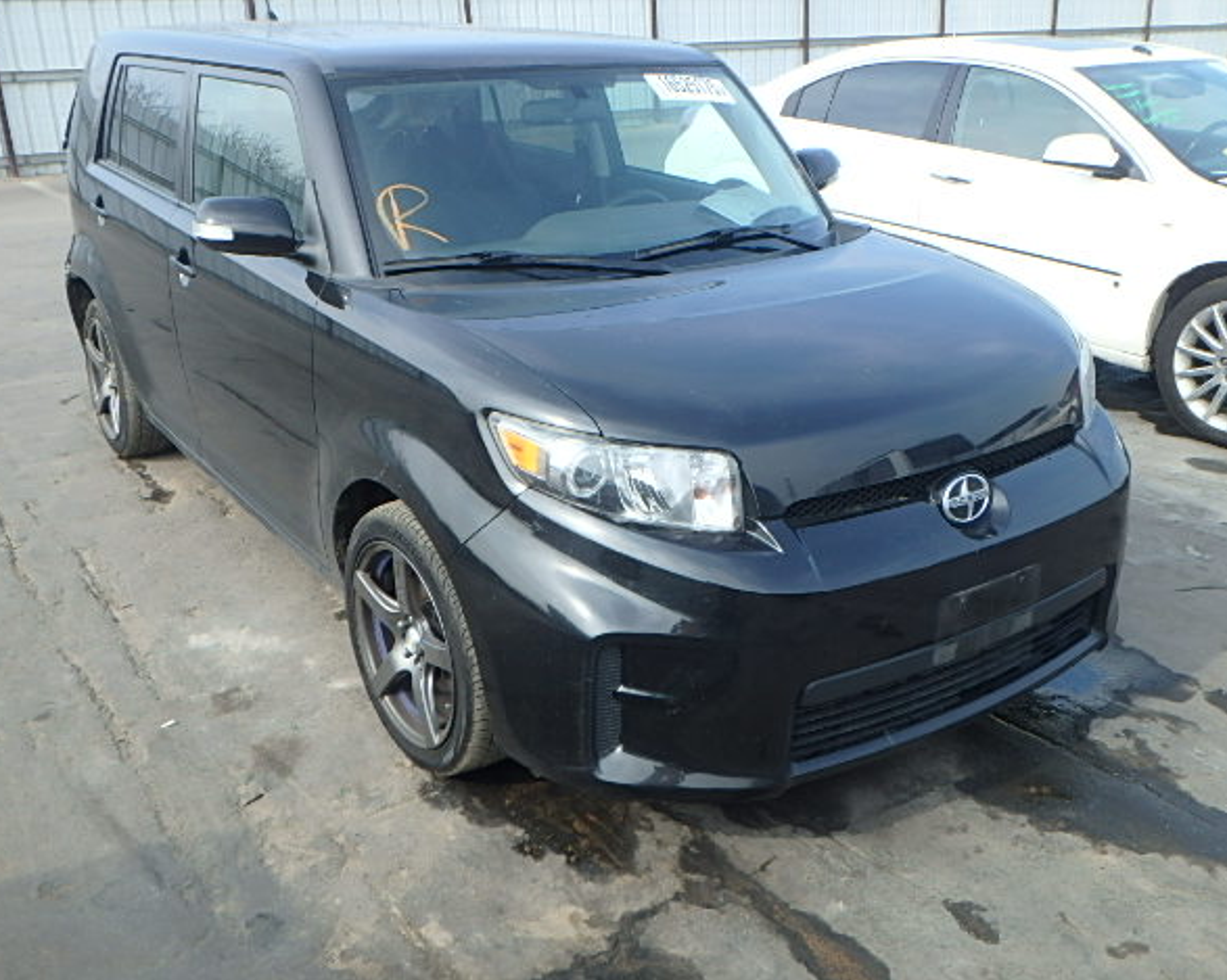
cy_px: 483
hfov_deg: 54.2
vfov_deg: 44.5
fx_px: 1198
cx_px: 606
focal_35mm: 33
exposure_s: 1/200
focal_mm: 5.6
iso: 125
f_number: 4.7
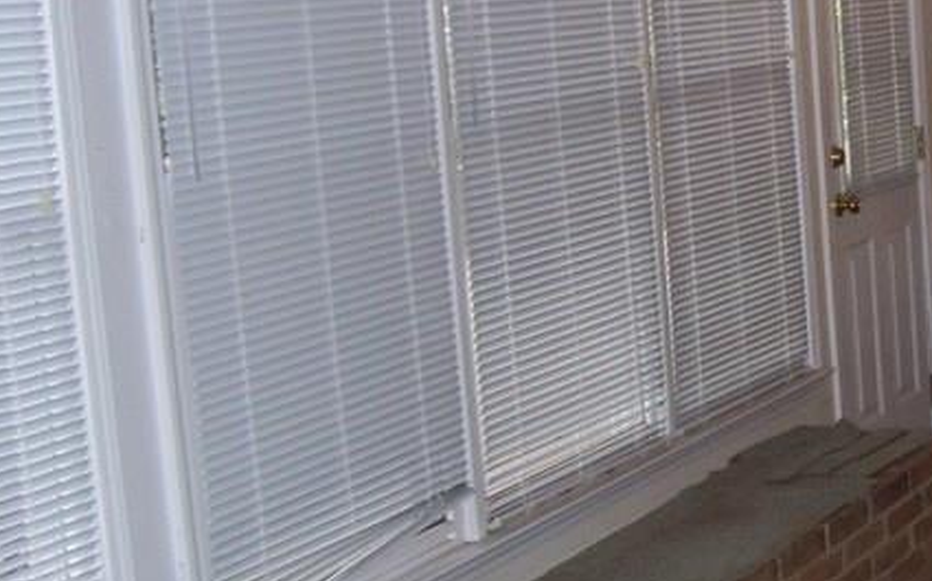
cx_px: 965
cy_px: 314
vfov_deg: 14.2
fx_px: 2335
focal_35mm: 92
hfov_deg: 21.6
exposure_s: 1/60
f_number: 2.7
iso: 200
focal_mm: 6
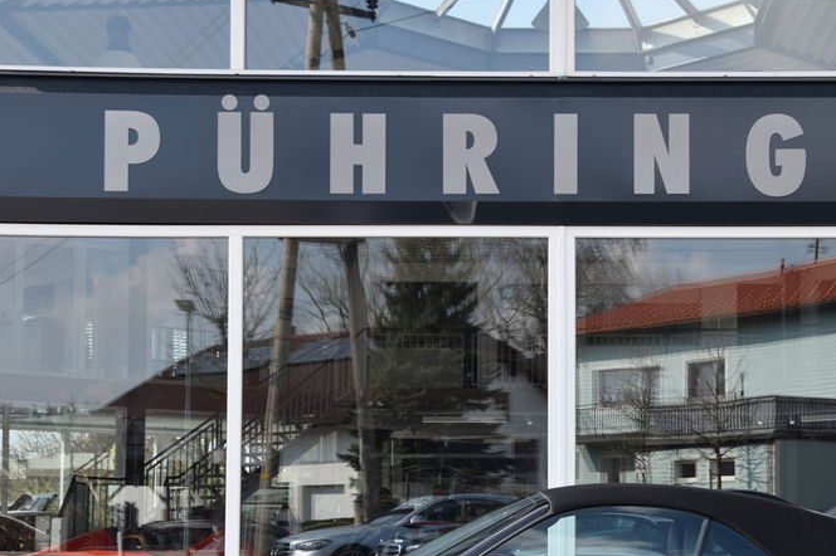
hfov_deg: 27.2
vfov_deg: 18.3
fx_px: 1718
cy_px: 415
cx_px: 562
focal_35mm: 74
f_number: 9
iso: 200
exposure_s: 1/320
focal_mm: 32
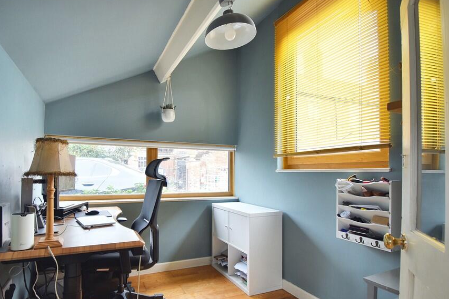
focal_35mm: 18
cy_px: 172
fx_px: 225
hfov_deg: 89.3
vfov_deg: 67.0
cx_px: 191
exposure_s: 1/15
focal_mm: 10
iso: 100
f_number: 5
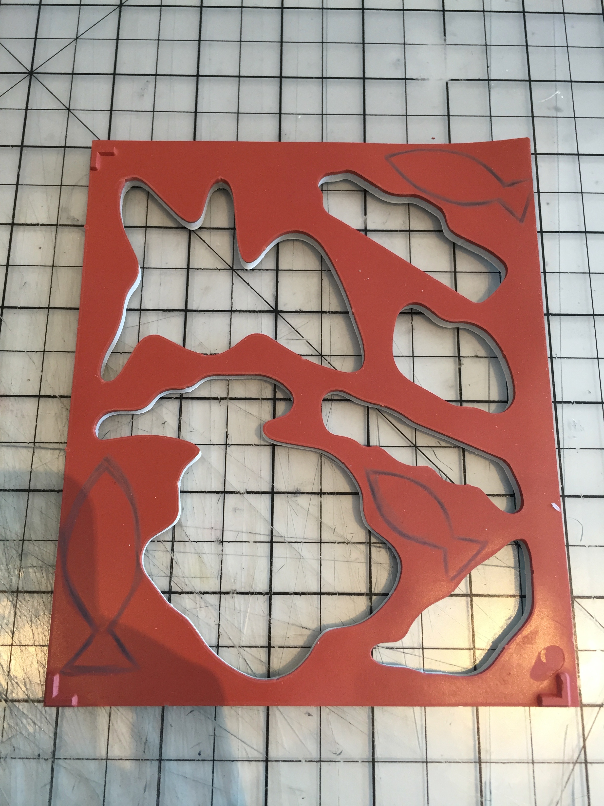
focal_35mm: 29
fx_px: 675
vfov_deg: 61.7
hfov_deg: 48.2
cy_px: 403
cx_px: 302
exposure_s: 1/33
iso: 50
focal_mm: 4.15
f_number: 2.2
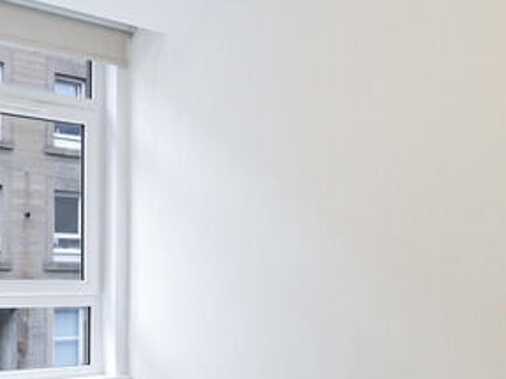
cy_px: 293
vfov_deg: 28.6
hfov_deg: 38.2
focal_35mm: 50
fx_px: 731
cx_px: 245
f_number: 4
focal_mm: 7
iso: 1000
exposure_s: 1/60
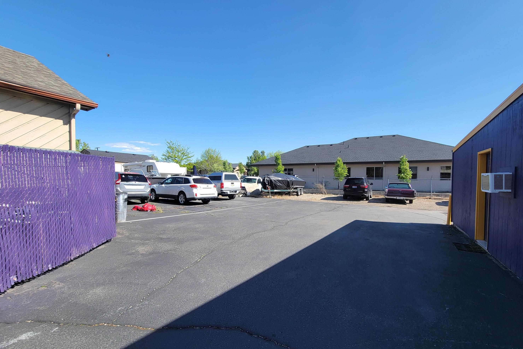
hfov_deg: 104.3
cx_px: 263
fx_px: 203
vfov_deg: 81.1
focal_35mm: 14
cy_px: 186
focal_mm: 2.2
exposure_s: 1/942
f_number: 2.2
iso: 50
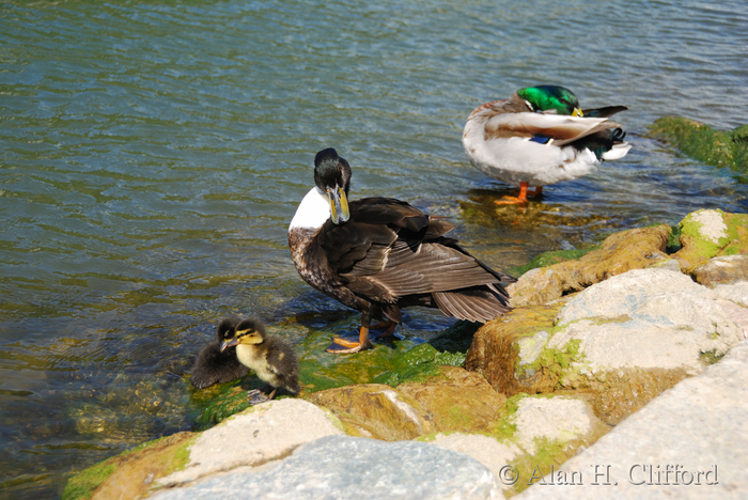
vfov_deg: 23.8
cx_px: 374
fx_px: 1185
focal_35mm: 57
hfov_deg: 35.0
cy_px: 250
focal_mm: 38
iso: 100
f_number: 4.5
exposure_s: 1/400
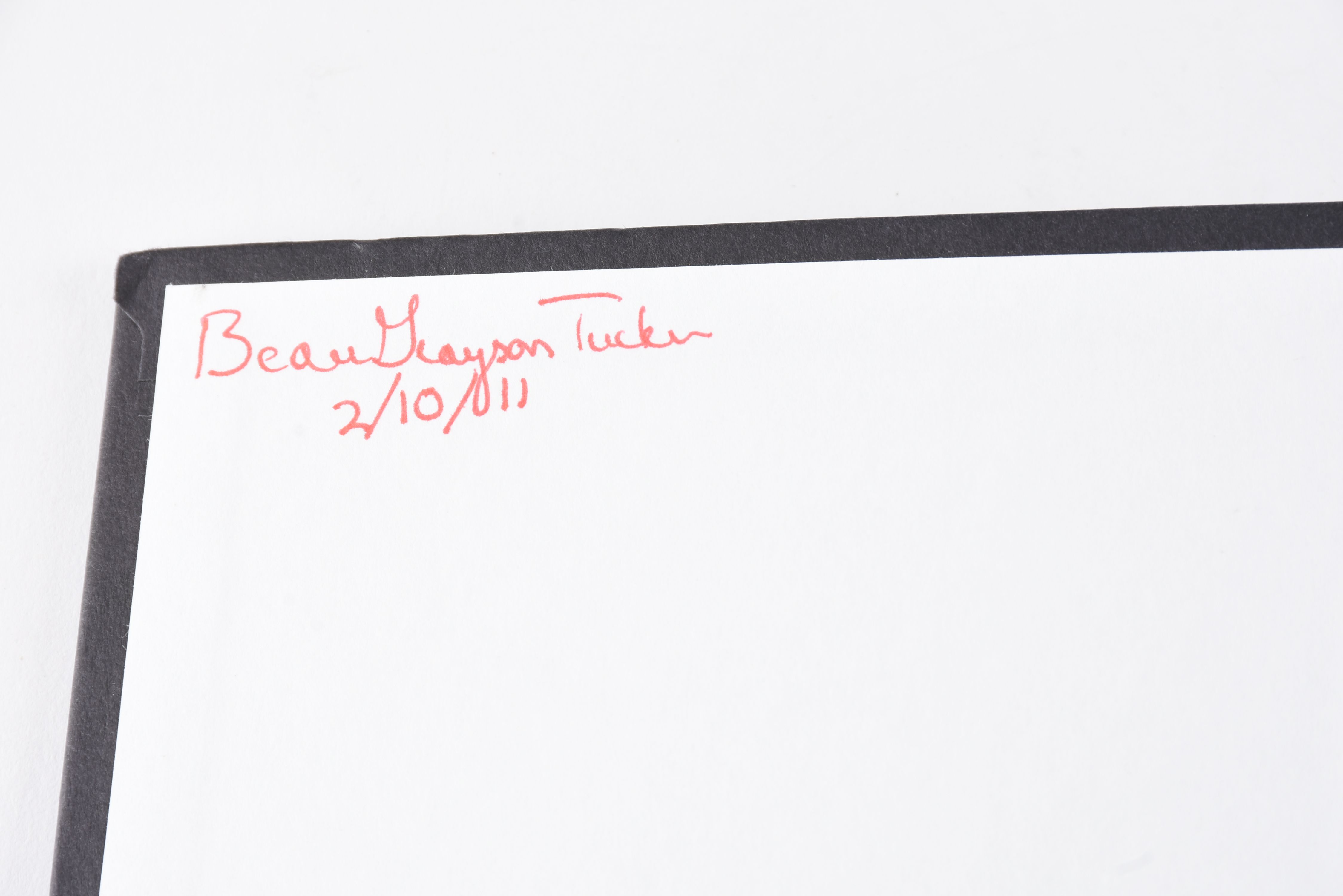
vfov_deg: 6.5
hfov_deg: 9.8
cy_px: 448
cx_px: 672
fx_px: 7836
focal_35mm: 210
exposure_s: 1/100
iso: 100
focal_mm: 140
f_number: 13
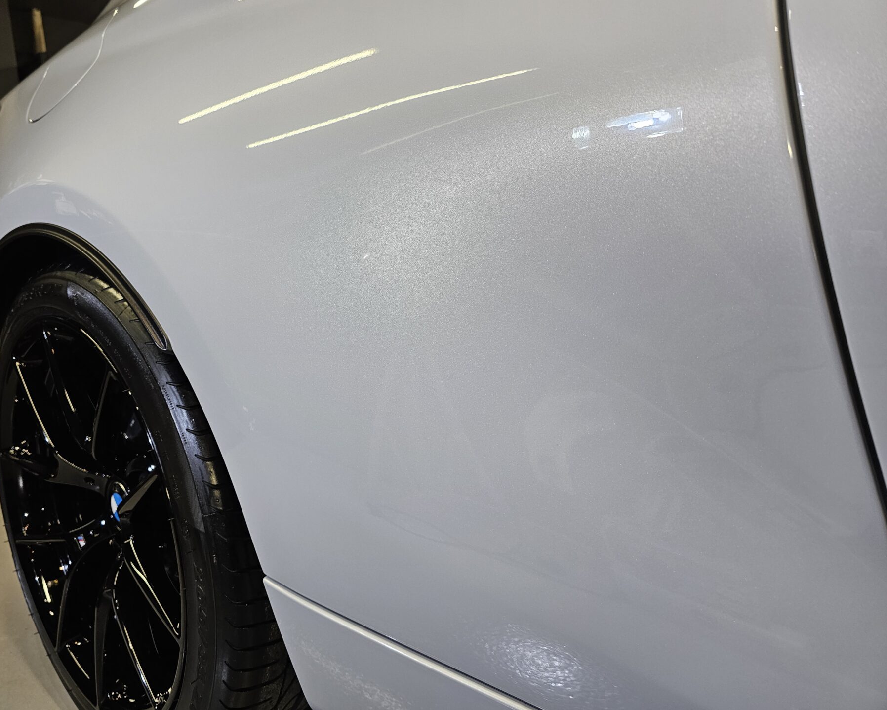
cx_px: 415
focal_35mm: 24
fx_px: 630
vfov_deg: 58.8
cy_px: 355
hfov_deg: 70.2
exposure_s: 1/180
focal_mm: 6.3
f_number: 1.7
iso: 125
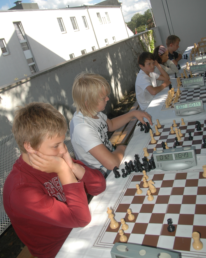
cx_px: 104
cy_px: 114
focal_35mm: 31
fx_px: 236
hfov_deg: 47.1
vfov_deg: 57.0
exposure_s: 1/500
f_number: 5.6
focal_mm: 18
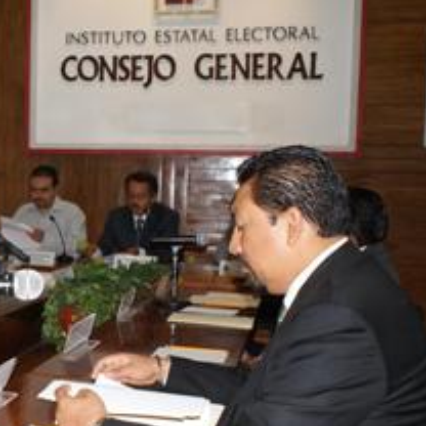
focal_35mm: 55
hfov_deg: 29.2
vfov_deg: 31.1
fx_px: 766
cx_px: 6
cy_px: 236
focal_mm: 20
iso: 400
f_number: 5.6
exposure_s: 1/60
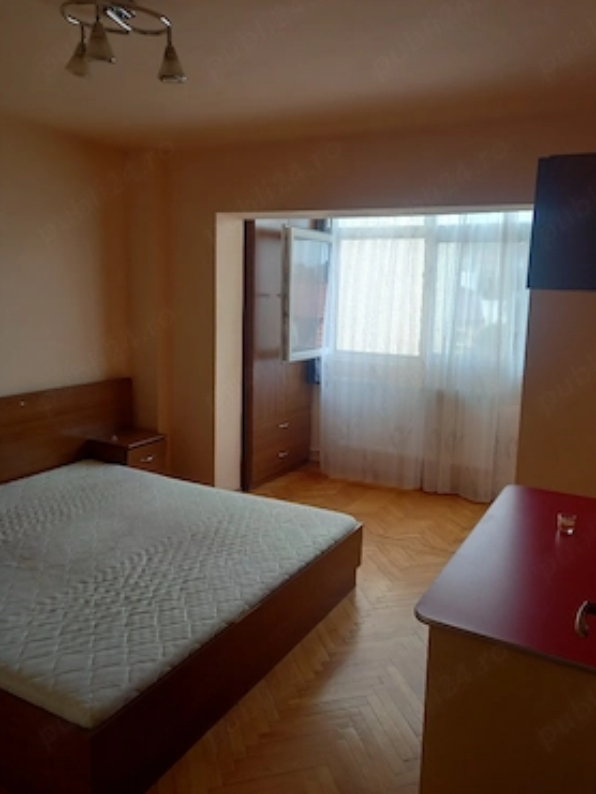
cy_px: 384
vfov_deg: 65.3
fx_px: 619
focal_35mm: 27
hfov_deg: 51.4
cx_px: 315
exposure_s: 1/60.2
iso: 32
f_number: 2
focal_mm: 4.6
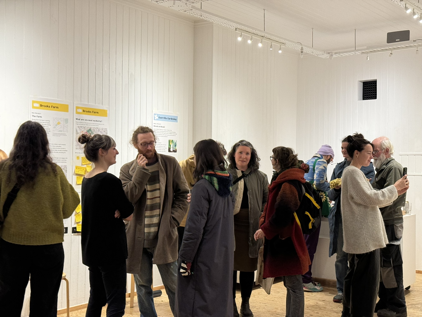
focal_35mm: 48
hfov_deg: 39.7
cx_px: 211
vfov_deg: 30.3
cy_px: 158
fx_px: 585
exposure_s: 1/50
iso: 200
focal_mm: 6.76
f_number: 1.78
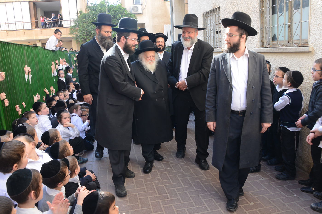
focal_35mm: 28
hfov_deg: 65.5
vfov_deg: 46.4
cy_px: 107
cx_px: 161
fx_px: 250
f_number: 9
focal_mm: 28
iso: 800
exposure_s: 1/100
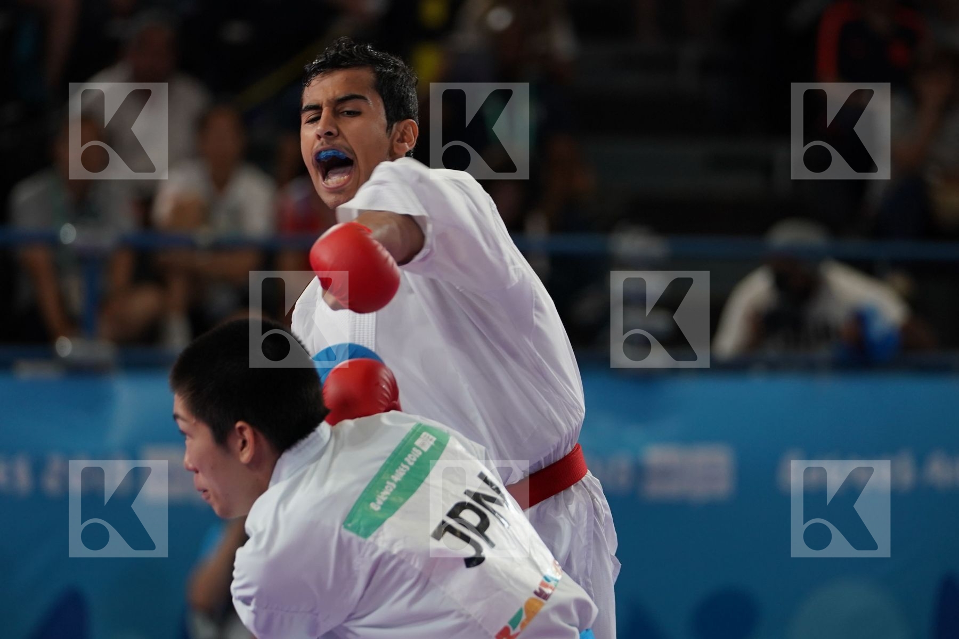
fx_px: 6819
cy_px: 320
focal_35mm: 256
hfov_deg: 8.0
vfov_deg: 5.4
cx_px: 480
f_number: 2.8
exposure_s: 1/800
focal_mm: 171
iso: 800
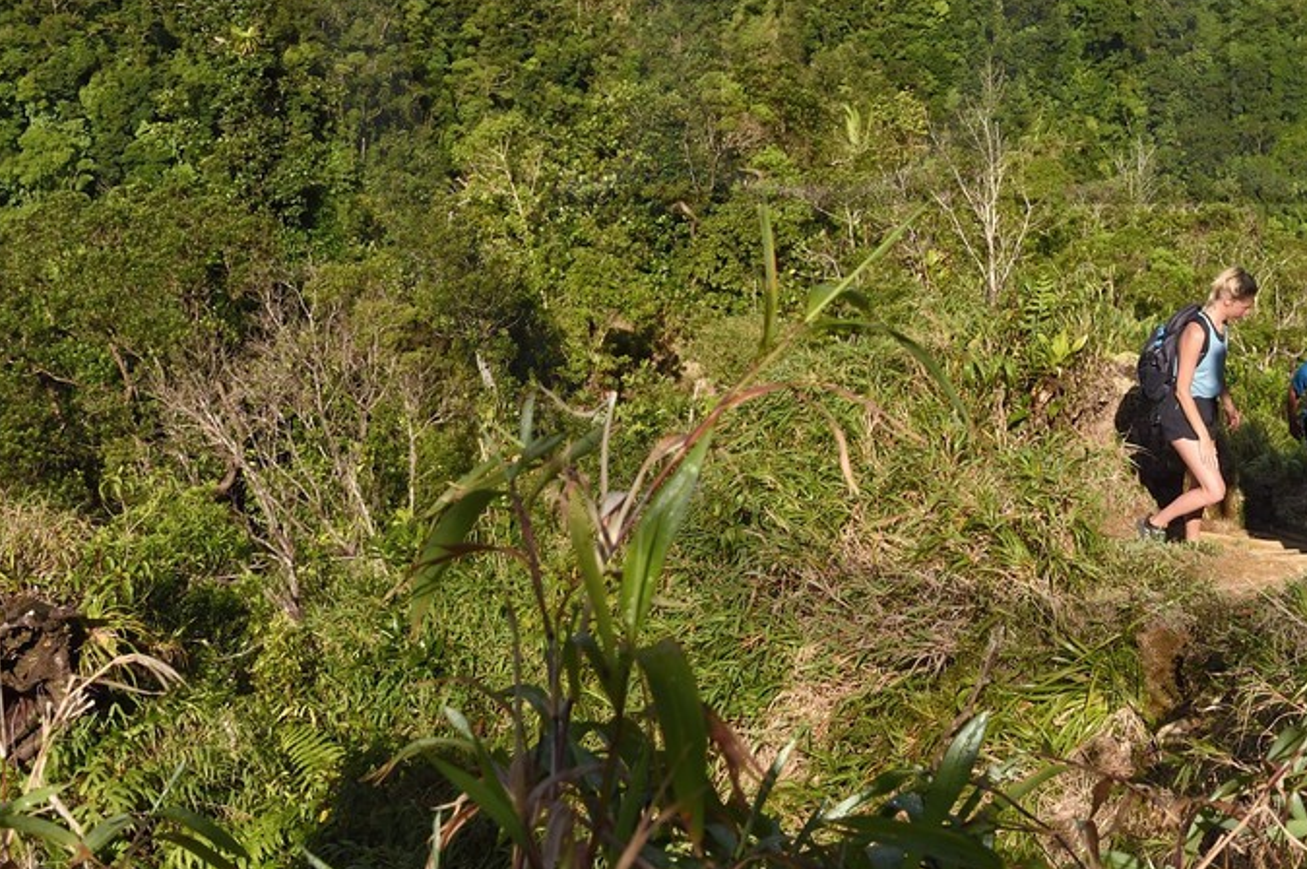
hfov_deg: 33.7
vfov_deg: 22.3
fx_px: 2067
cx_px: 1100
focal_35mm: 57
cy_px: -111
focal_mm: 24
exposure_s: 1/250
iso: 200
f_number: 11
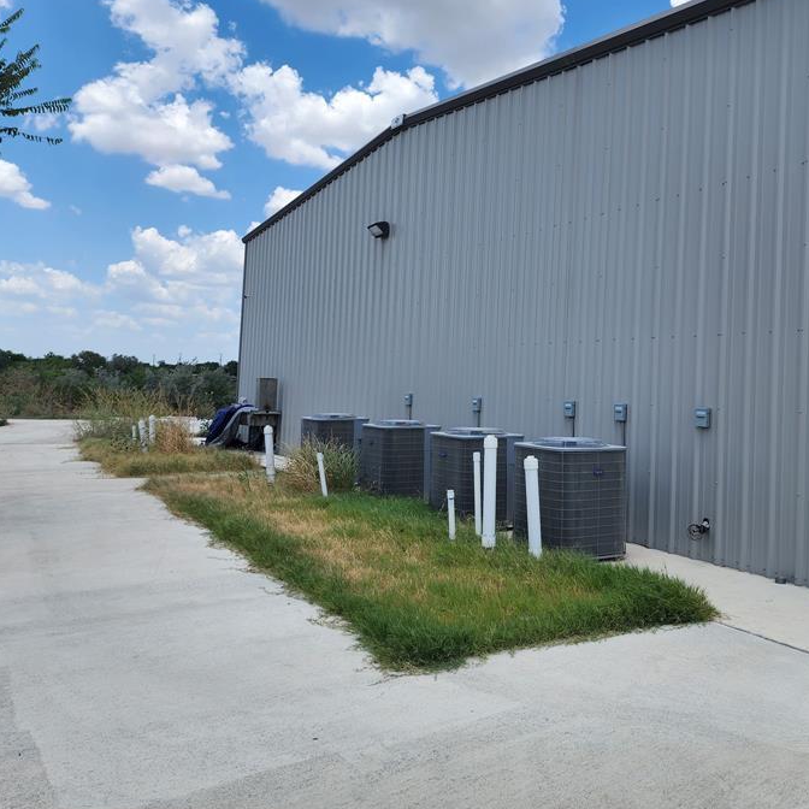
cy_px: 356
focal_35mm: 31
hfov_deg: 52.1
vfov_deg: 52.4
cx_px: 496
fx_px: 820
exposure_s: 1/957
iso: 12
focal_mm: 6.4
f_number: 1.8
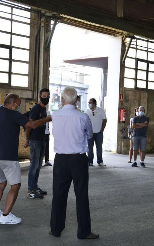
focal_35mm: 77
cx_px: 44
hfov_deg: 16.9
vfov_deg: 26.8
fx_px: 517
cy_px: 122
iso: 400
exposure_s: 1/100
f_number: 4.5
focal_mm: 50
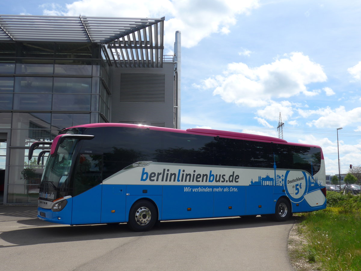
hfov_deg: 51.4
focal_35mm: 36
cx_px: 180
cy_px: 136
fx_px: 375
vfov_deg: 39.7
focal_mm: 7.5
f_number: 3.2
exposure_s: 1/2000
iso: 80
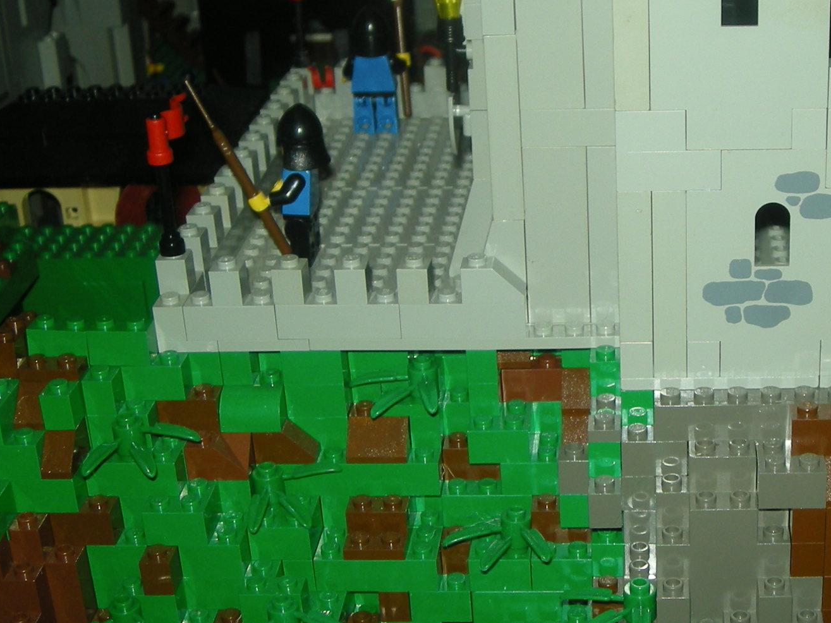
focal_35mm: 69
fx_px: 1656
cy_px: 291
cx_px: 649
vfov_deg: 21.3
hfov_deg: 27.7
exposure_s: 1/60
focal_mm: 5.7
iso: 50
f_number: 2.8
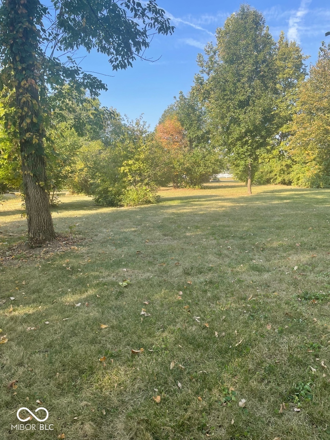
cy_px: 220
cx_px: 165
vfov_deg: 67.3
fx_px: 330
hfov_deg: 53.1
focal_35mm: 26
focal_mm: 4.2
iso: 32
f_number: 1.6
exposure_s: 1/606
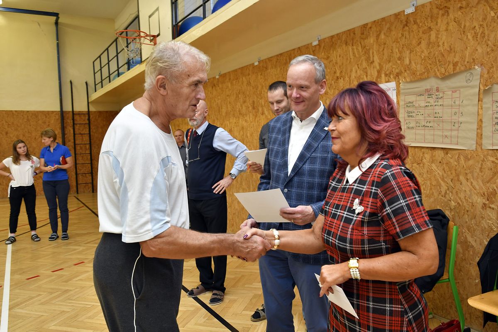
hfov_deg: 61.9
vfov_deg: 43.6
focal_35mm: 30
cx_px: 249
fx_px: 415
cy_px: 166
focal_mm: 20
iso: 1000
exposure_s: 1/100
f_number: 5.6
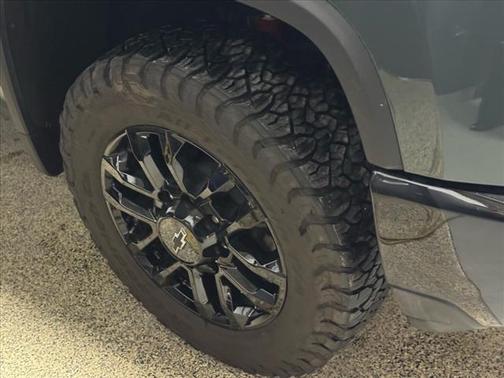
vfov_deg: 30.3
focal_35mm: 48
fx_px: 699
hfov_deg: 39.7
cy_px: 189
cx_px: 252
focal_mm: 6.76
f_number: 1.78
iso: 640
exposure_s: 1/20
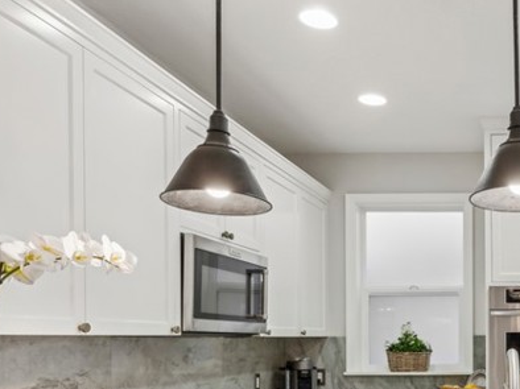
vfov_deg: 34.2
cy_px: 342
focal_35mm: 40
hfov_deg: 40.9
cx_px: 519
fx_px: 601
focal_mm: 16
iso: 200
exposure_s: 1/6
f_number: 9
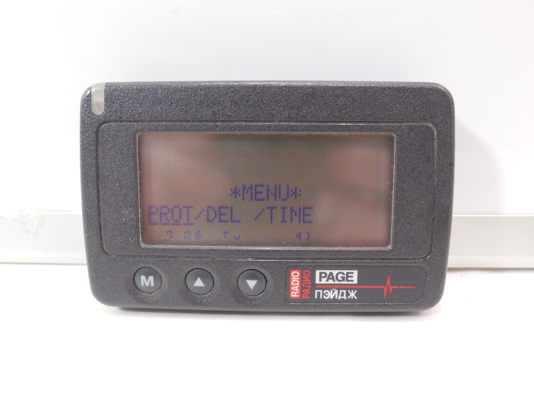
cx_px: 267
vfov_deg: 53.1
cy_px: 200
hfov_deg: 67.3
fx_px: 401
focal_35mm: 26
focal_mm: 4.6
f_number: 3.5
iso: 220
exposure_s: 1/30
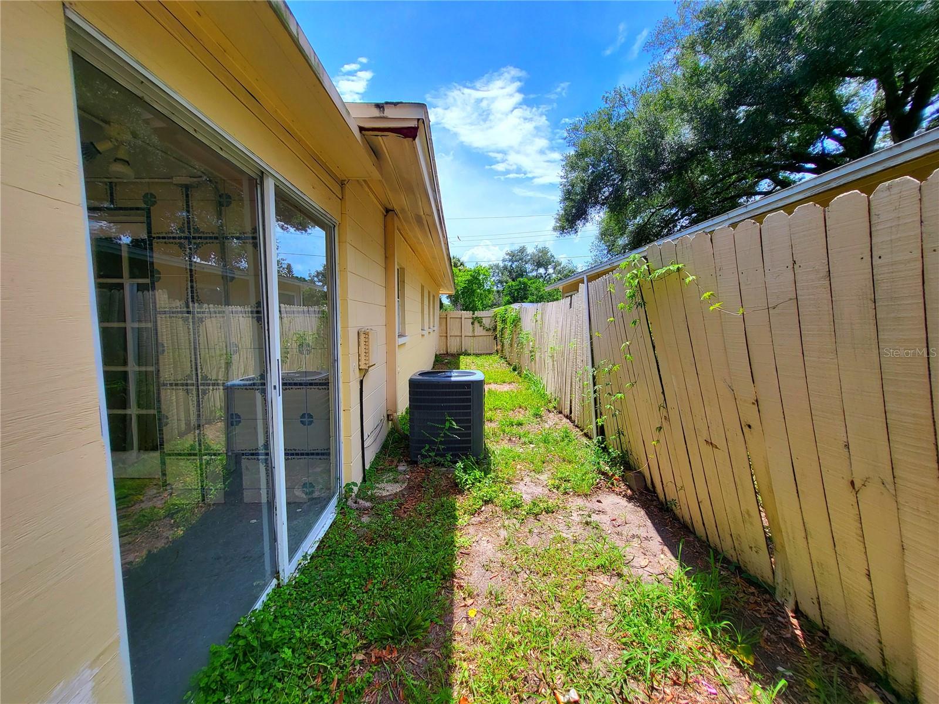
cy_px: 352
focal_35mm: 13
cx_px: 470
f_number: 2.2
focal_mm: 1.74
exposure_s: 1/833
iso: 32
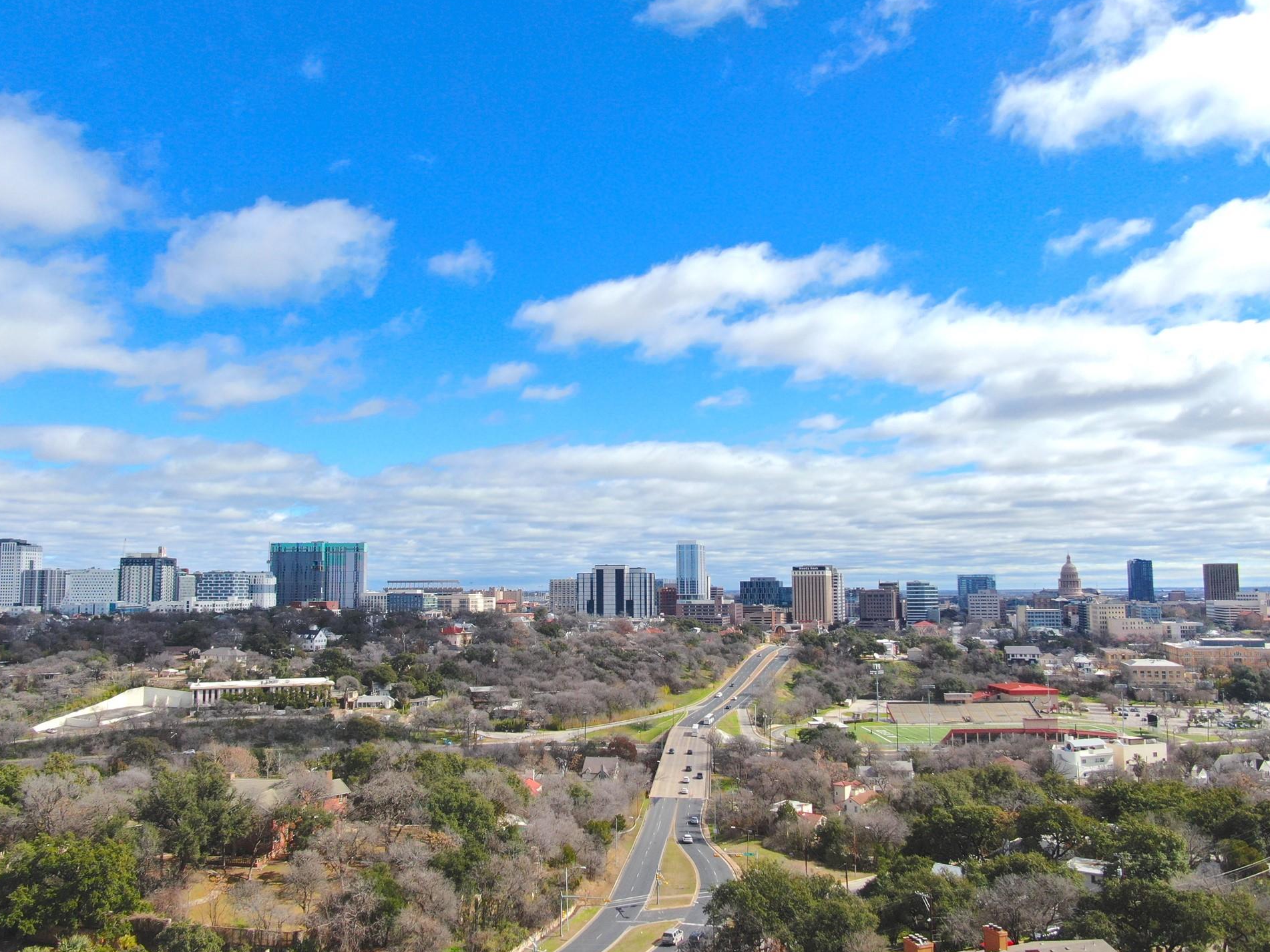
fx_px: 1027
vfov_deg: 49.7
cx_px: 615
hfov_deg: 63.4
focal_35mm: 28
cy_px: 494
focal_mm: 4.58
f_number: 2.9
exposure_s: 1/1600
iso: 100
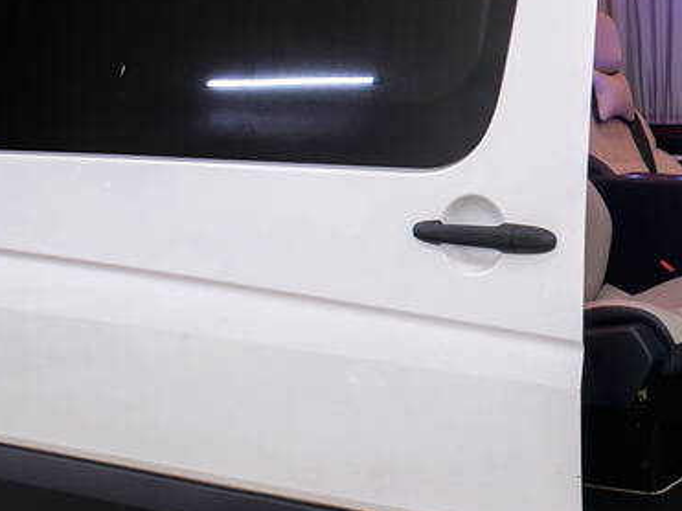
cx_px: 772
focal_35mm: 53
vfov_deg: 27.4
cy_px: 174
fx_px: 1044
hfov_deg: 31.6
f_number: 4
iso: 1000
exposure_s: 1/50
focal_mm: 20
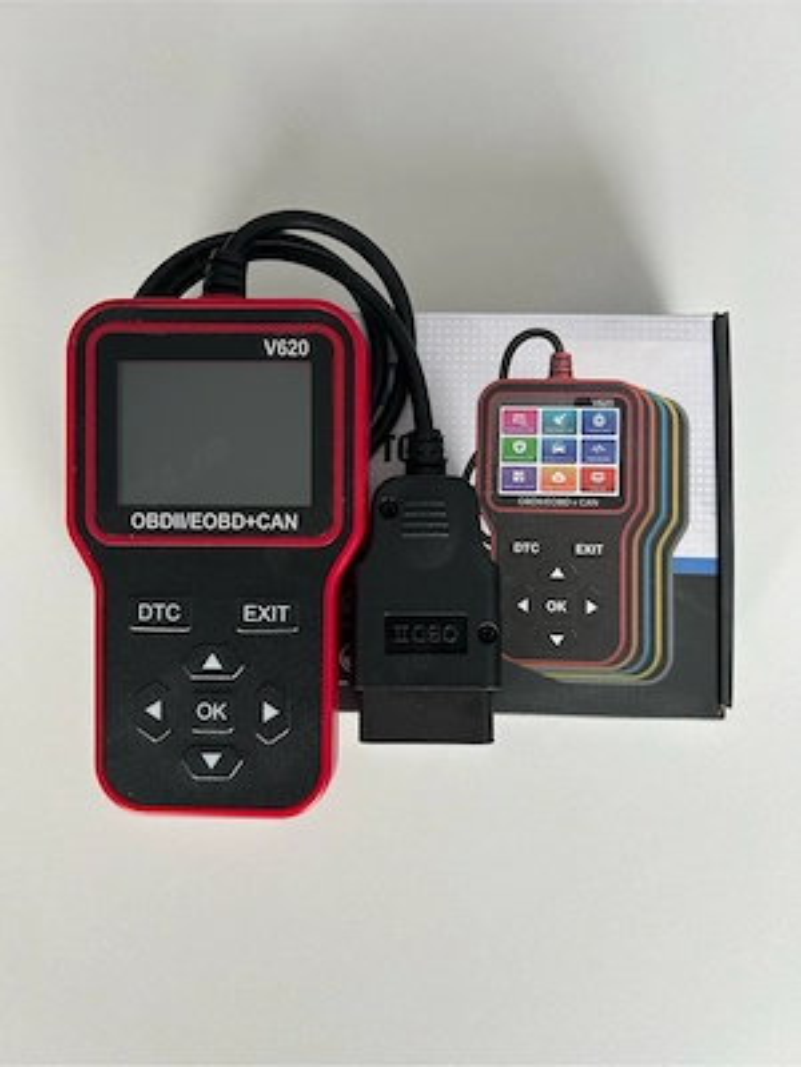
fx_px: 802
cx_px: 400
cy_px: 534
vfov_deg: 67.3
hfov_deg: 53.1
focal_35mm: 26
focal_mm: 5.7
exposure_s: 1/70
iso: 125
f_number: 1.5
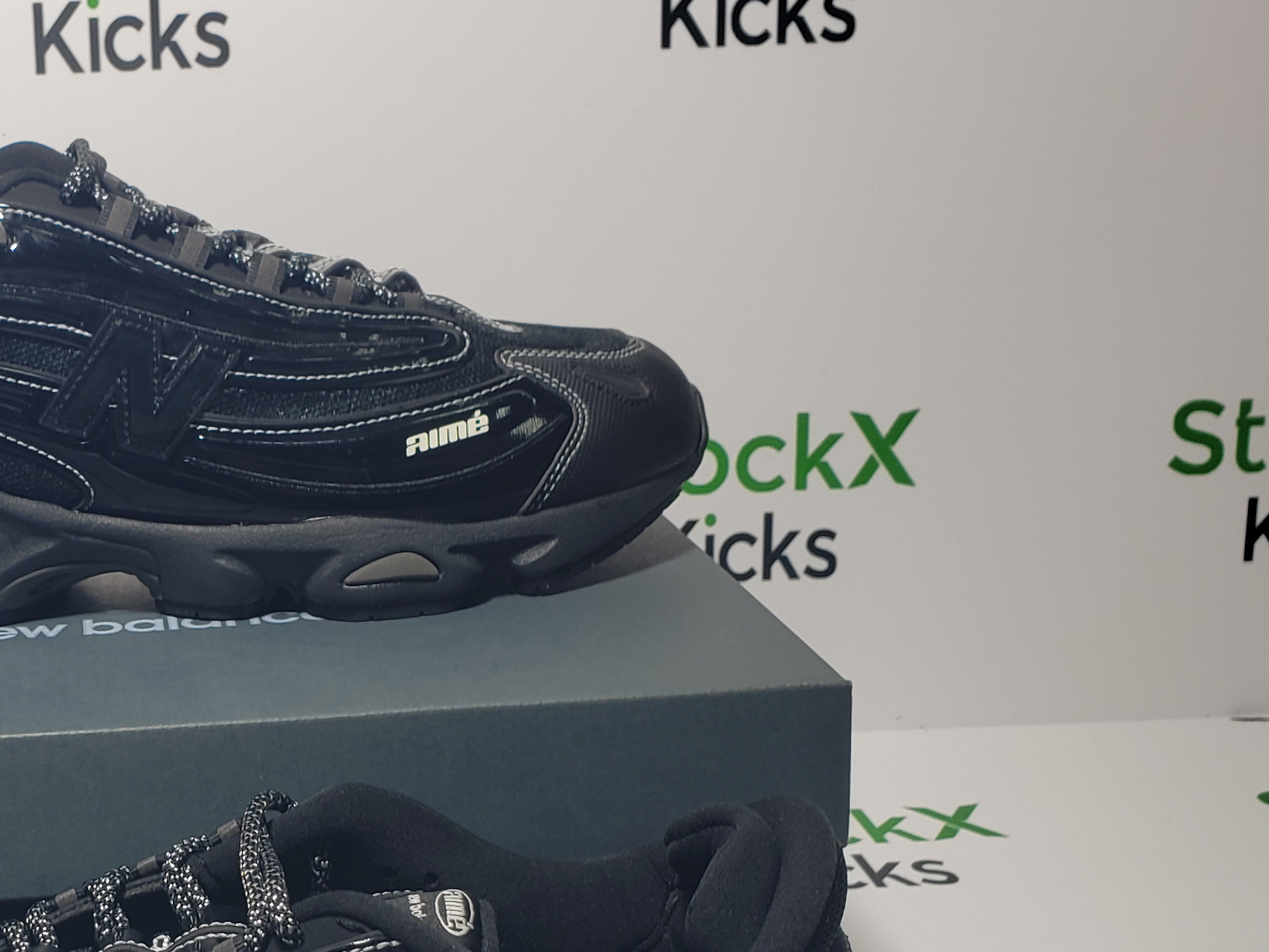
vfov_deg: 27.1
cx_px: 157
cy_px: 855
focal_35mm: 52
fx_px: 1906
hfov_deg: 35.0
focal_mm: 4.3
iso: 50
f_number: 2.4
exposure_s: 1/204
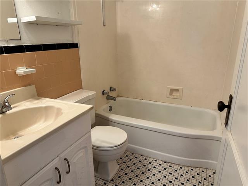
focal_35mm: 24
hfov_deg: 71.6
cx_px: 124
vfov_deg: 56.8
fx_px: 172
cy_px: 93
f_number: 1.78
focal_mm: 6.86
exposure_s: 1/120
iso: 200
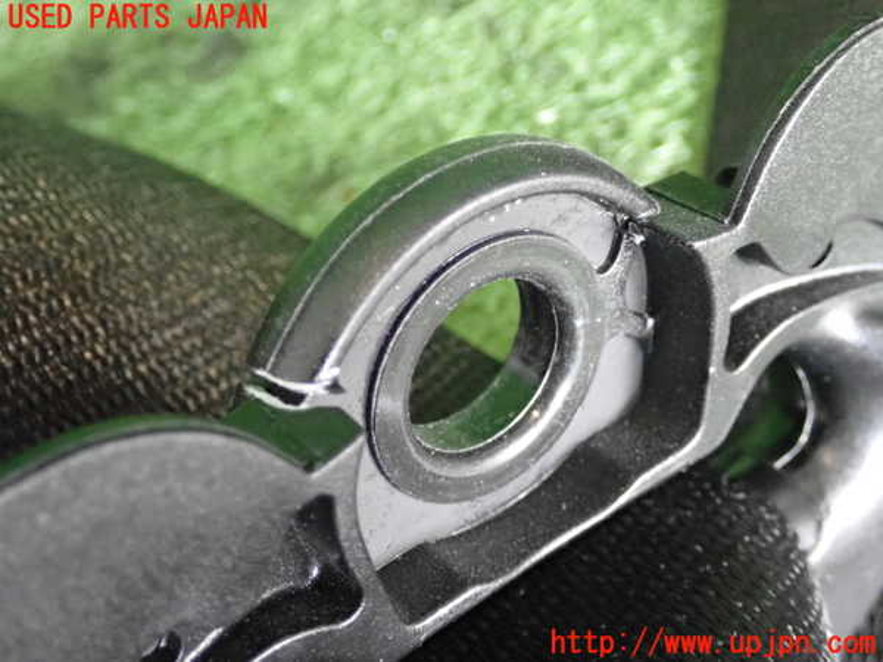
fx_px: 1377
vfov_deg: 27.0
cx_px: 442
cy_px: 331
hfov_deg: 35.5
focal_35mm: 54
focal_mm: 9.65
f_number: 3.3
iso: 2500
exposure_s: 1/60
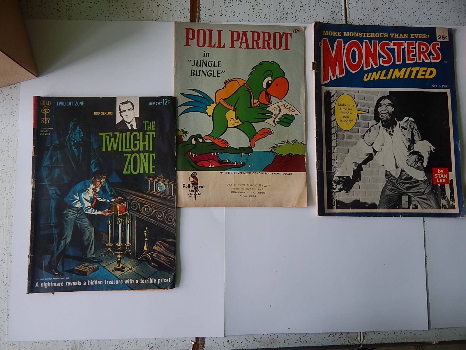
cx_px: 233
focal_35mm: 22
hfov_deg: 76.4
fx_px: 296
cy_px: 175
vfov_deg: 61.1
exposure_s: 1/60
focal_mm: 4
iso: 125
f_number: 3
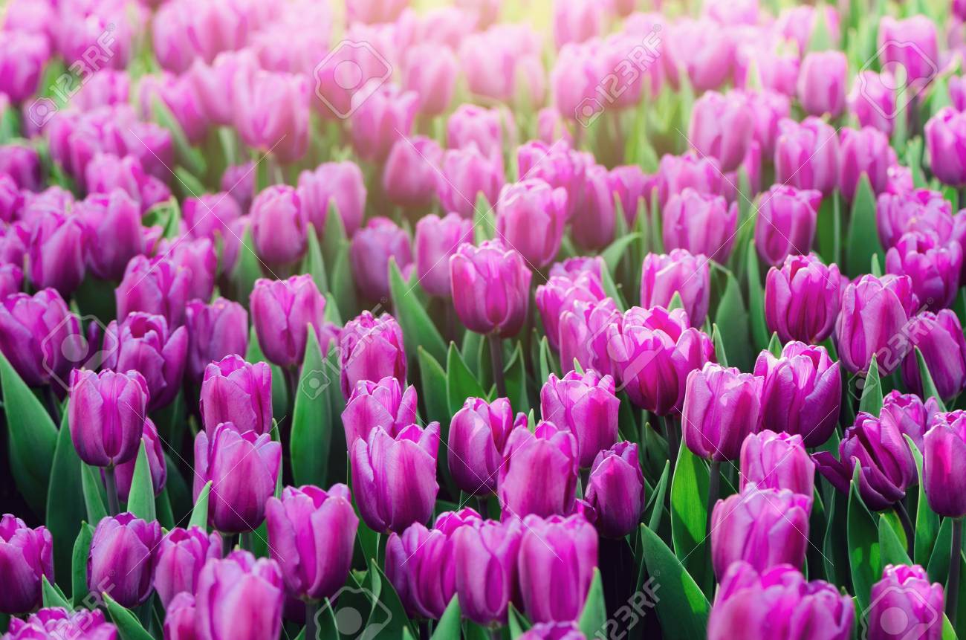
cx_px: 483
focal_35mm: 158
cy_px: 320
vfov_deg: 8.7
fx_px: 4217
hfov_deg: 13.1
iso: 100
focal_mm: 105
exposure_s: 1/200
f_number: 5.6
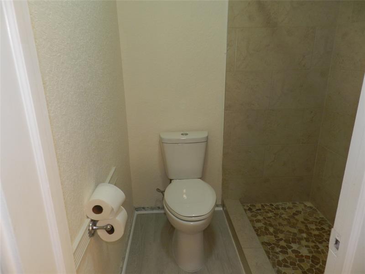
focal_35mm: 23
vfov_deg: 58.9
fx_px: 243
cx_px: 182
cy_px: 137
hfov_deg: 73.9
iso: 200
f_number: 3.4
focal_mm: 4
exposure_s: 1/30
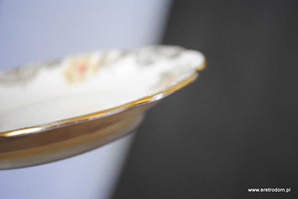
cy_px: 100
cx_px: 149
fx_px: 647
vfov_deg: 17.6
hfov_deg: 26.0
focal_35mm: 78
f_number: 5.6
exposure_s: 1/30
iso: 560
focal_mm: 52
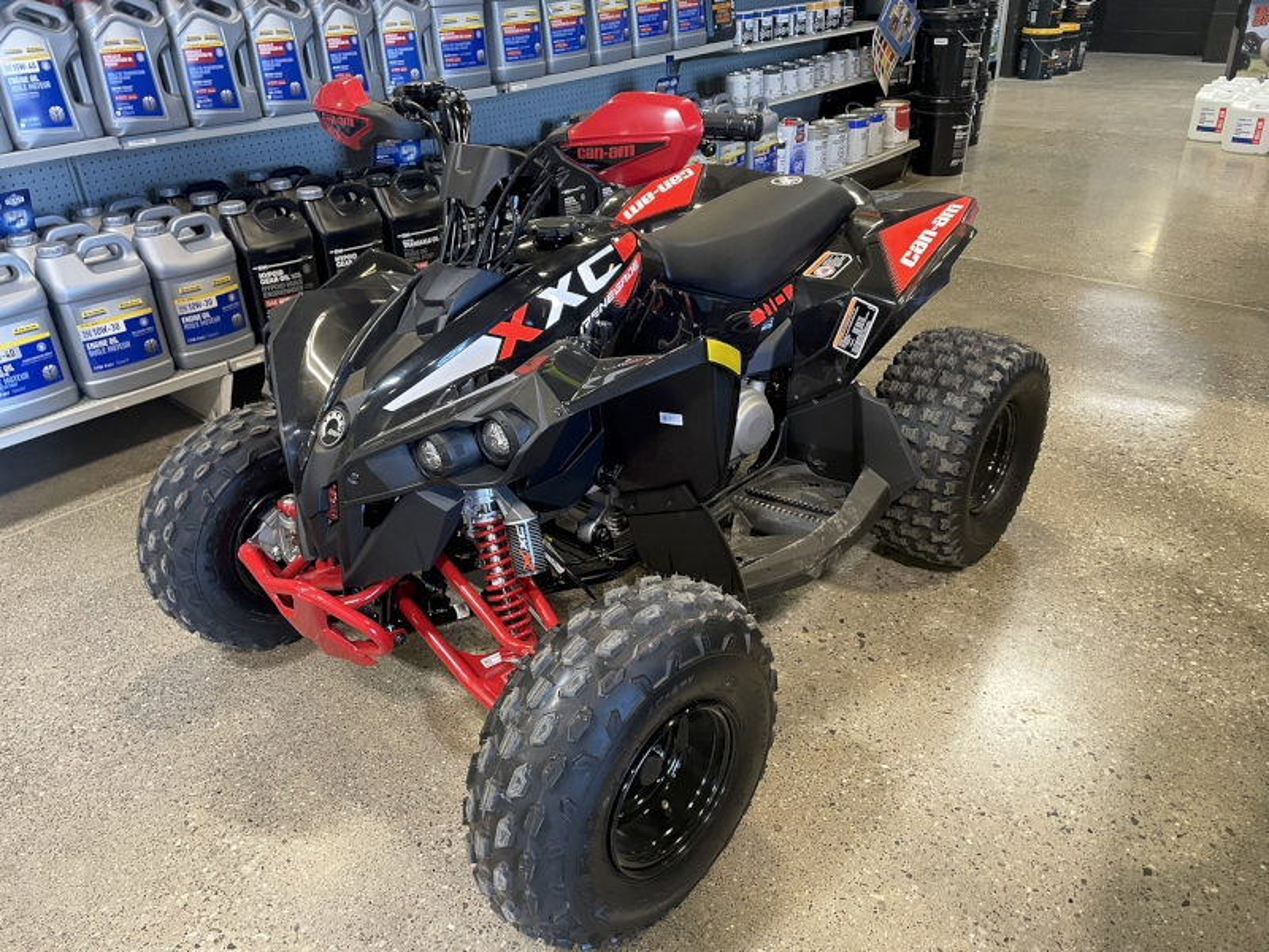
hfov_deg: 67.3
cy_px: 476
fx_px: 953
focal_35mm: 26
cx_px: 634
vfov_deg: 53.1
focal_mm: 4.2
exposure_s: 1/60
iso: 200
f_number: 1.6
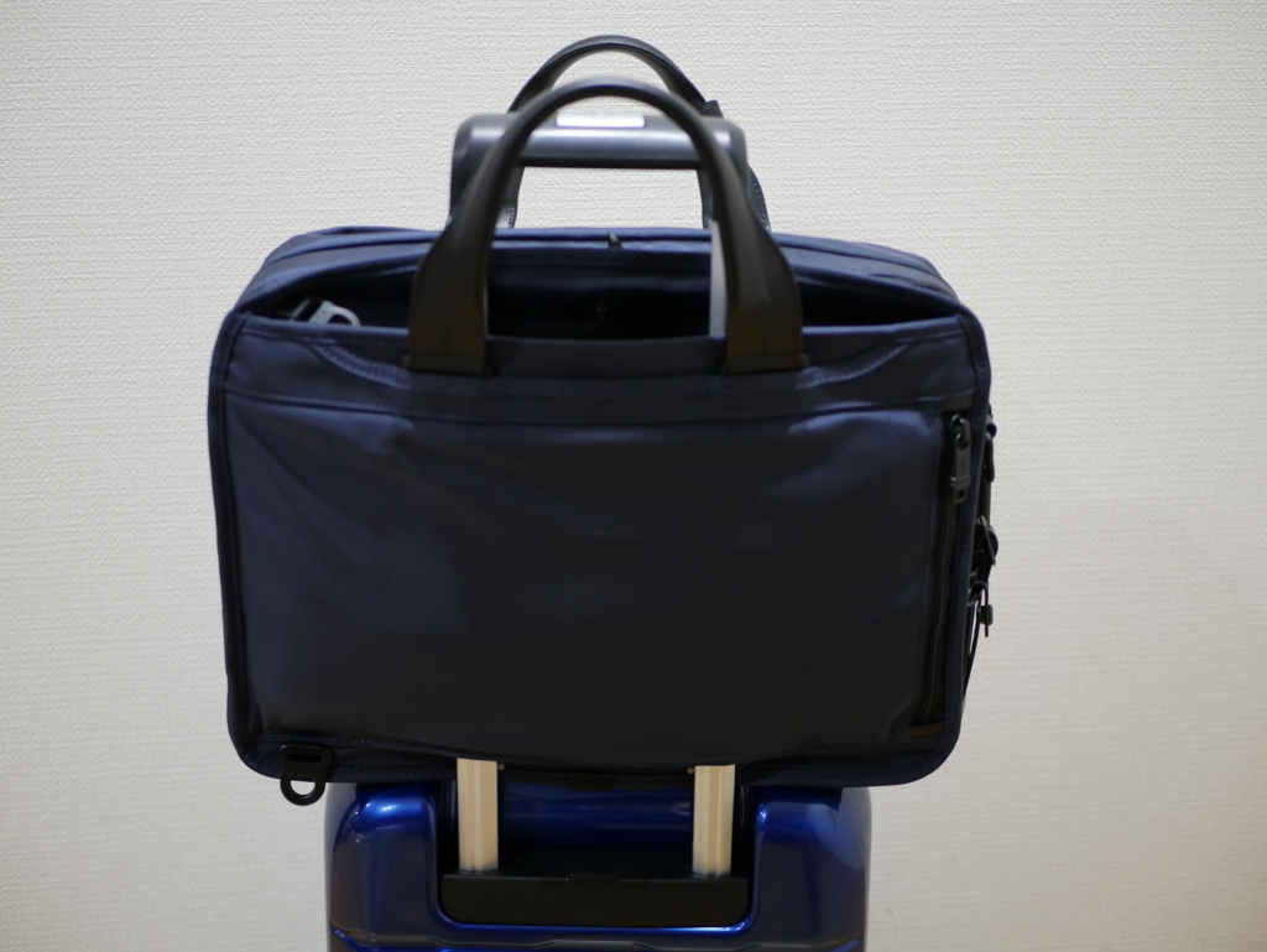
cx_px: 634
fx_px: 1831
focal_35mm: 50
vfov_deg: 29.1
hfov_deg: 38.2
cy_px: 476
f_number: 1.7
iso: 640
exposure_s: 1/60
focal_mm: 25
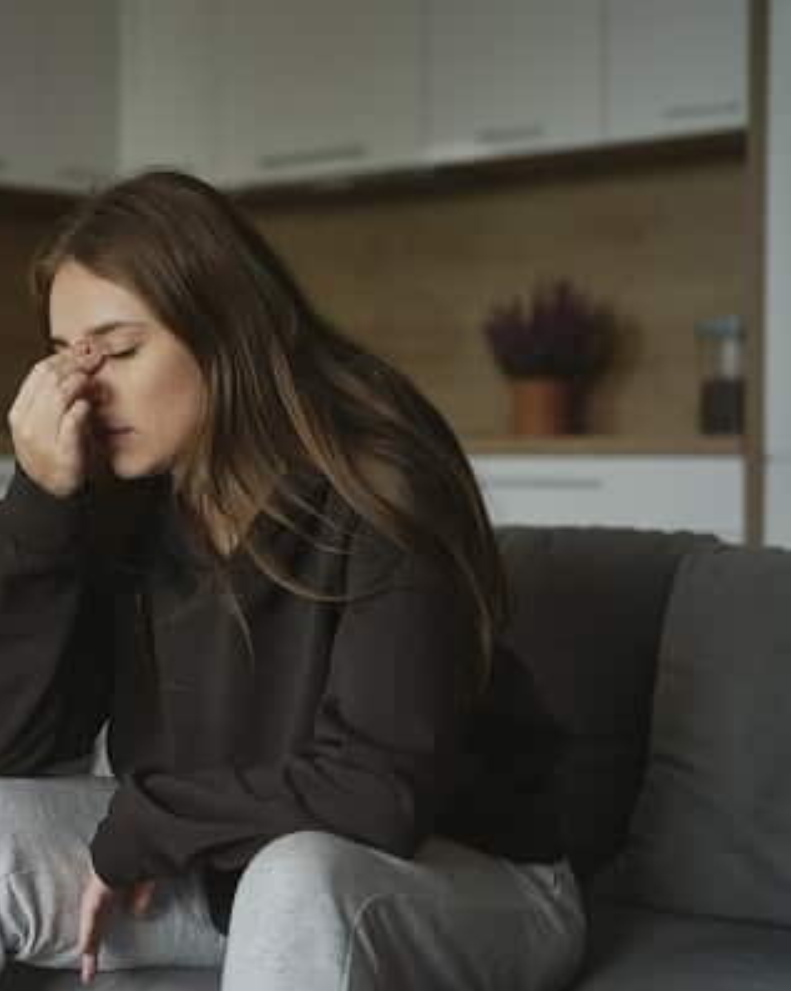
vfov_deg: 26.8
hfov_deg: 21.0
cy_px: 494
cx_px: 45
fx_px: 2080
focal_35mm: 71
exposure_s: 1/320
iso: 320
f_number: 2
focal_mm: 50
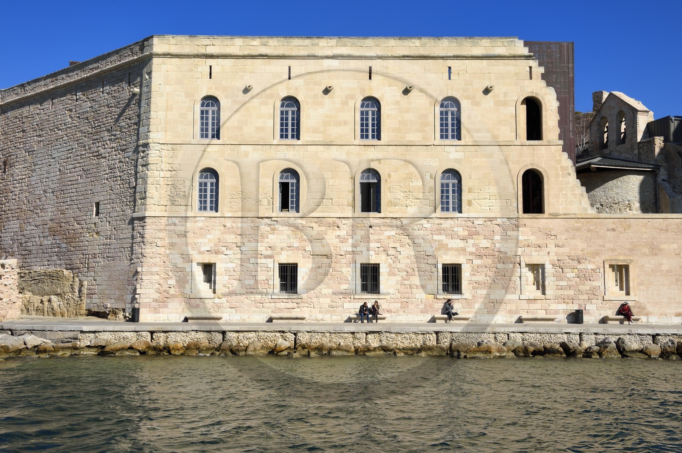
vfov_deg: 33.3
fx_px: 757
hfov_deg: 48.5
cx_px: 341
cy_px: 226
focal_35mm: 40
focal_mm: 40
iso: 200
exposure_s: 1/400
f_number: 14
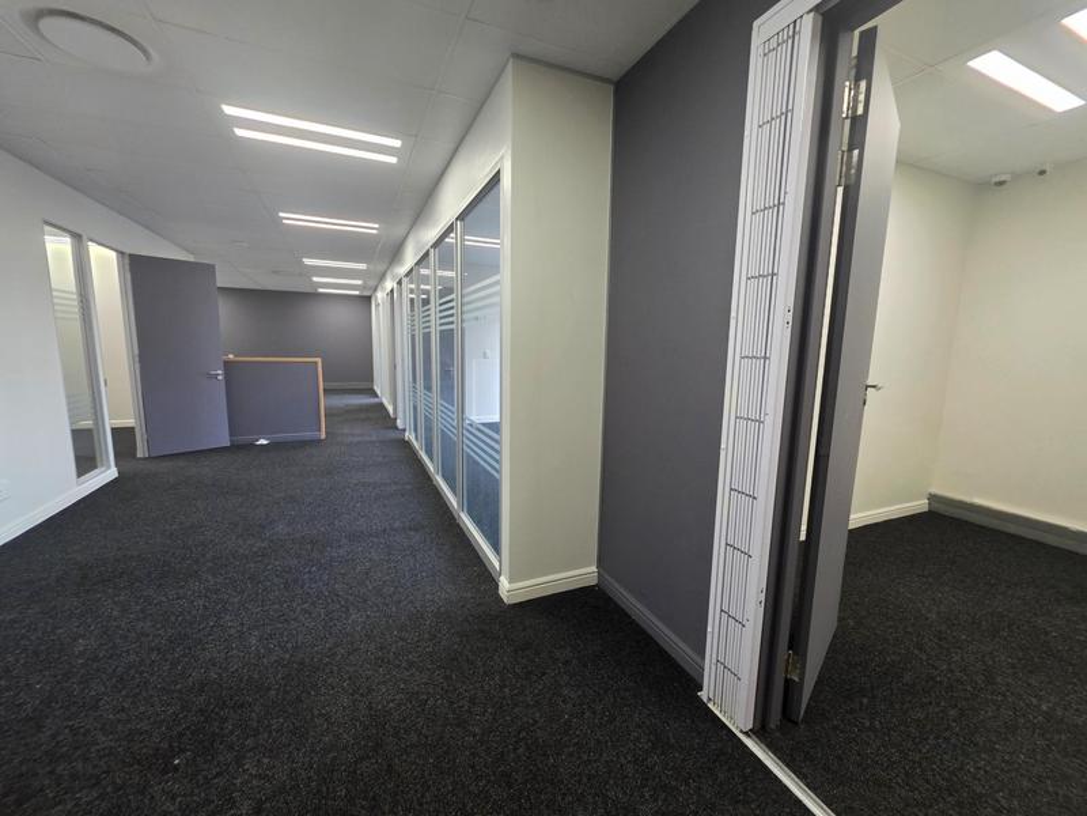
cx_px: 544
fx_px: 408
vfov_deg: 89.9
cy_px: 408
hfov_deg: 106.2
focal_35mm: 13
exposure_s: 1/100
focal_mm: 2.2
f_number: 1.9
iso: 250
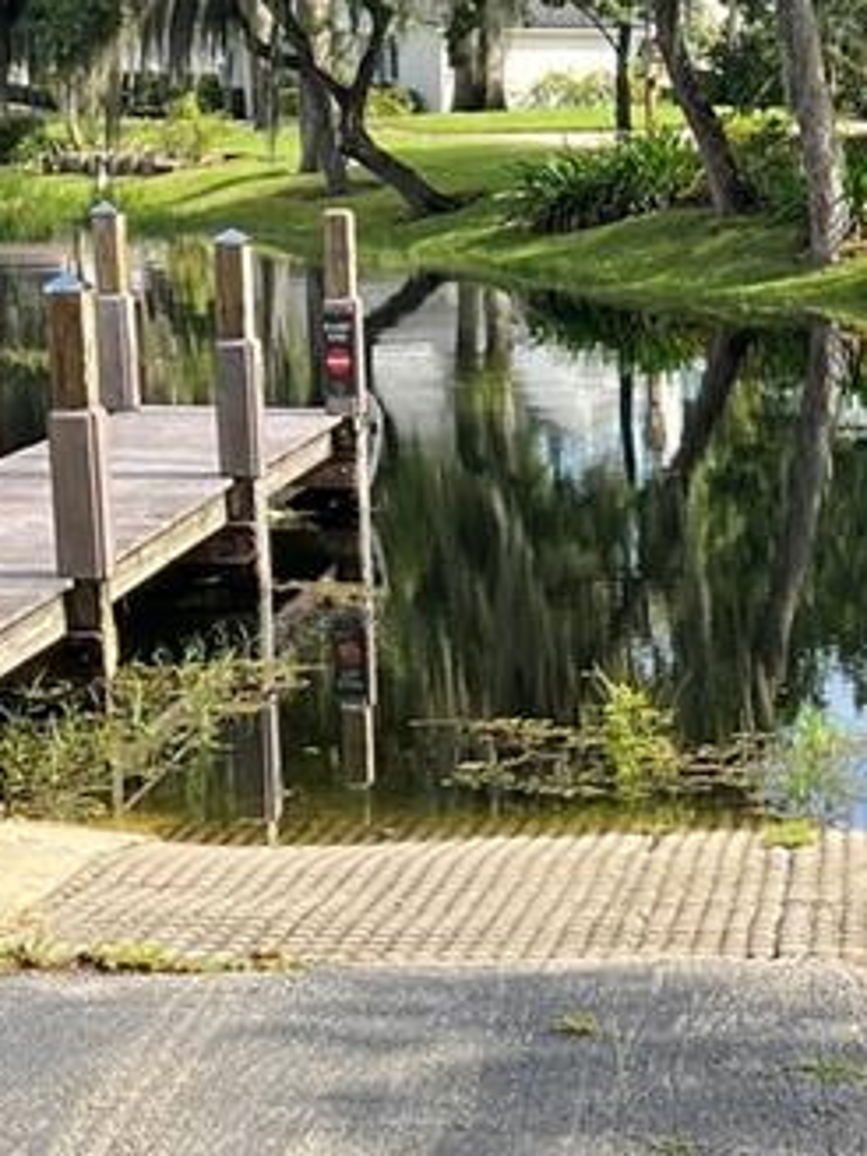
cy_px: 902
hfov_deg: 15.4
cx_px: 715
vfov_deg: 20.4
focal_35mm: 95
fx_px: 3173
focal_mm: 5.7
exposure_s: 1/873
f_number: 1.5
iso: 50
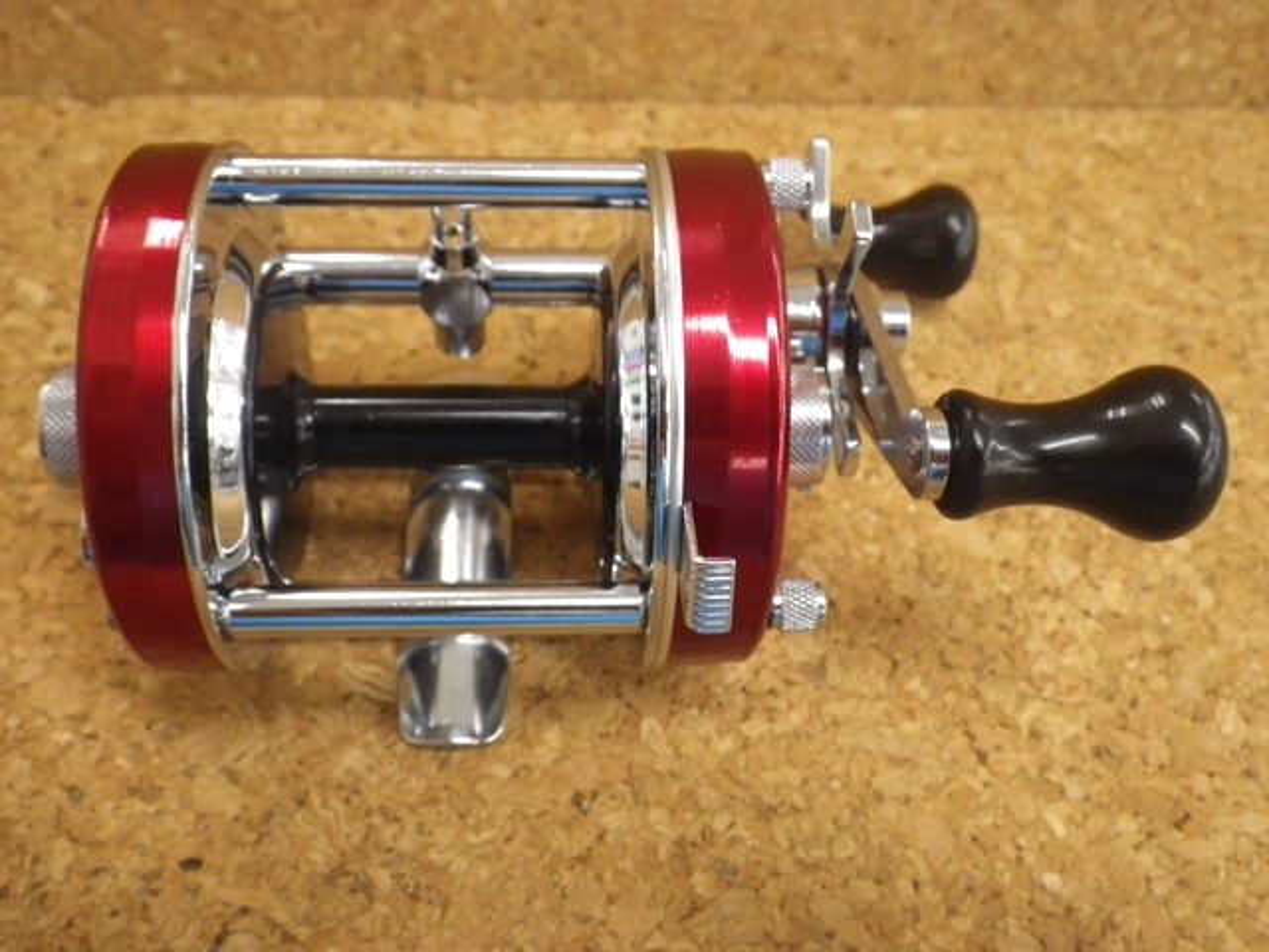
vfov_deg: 41.8
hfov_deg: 54.0
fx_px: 1246
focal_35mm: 34
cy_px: 476
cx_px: 634
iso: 400
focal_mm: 6.1
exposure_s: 1/50
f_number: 3.8
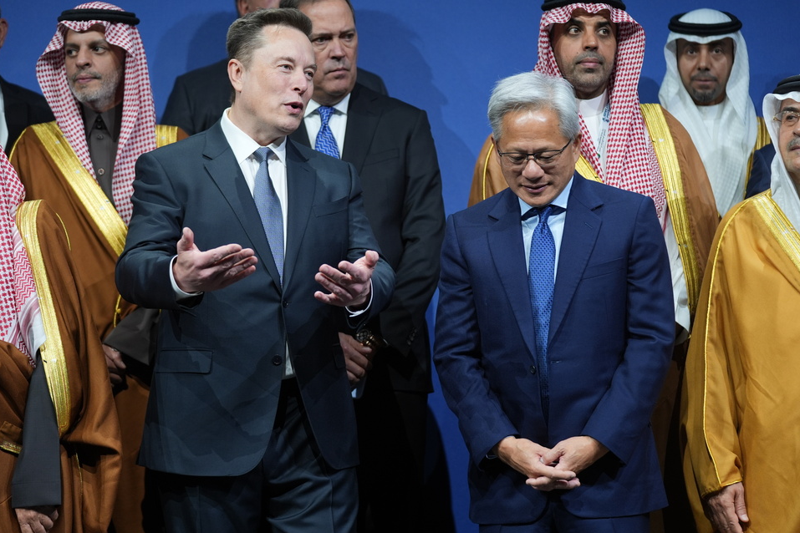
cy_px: 259
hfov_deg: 16.8
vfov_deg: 11.2
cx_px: 399
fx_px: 2711
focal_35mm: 122
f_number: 2.8
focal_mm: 114
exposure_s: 1/320
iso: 800
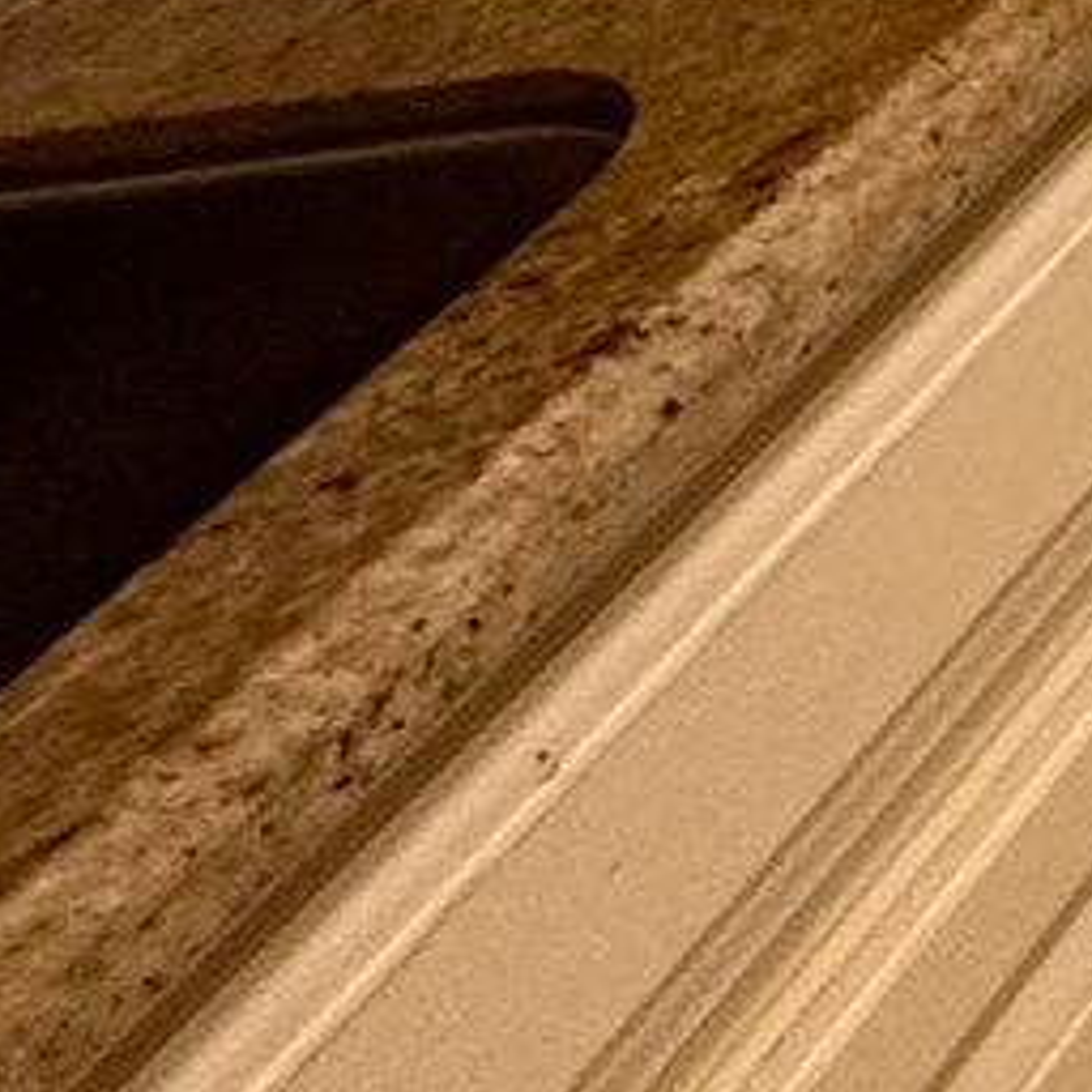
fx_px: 3533
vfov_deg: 14.4
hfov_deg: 9.7
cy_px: -1152
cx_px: 3784
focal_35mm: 99
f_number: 2.2
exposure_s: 1/60
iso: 200
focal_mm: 2.22
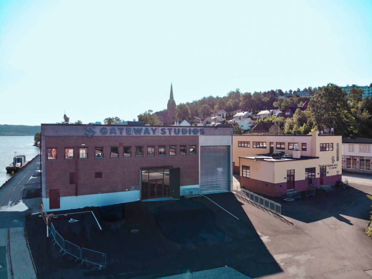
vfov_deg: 56.8
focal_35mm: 24
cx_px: 186
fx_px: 258
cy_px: 140
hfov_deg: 71.6
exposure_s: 1/640
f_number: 2.8
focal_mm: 4.5
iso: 100
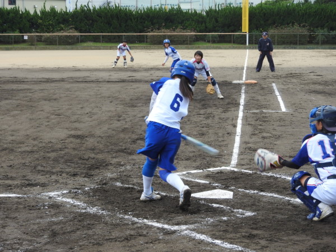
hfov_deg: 23.0
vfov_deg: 17.4
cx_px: 168
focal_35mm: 85
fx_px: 825
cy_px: 126
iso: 100
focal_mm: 15.2
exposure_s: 1/200
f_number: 4.5
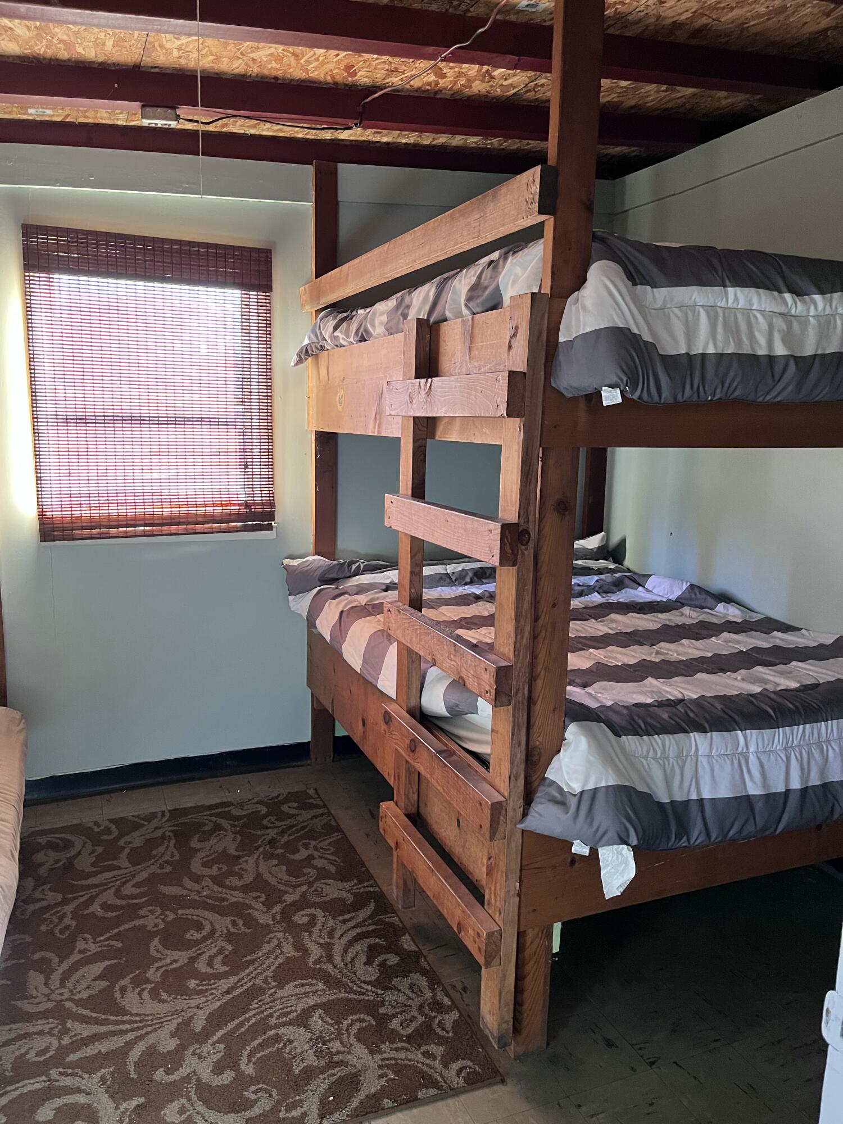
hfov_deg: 53.1
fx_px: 844
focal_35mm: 26
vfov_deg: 67.3
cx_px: 422
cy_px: 562
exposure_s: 1/60
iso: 500
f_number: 1.6
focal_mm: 5.1
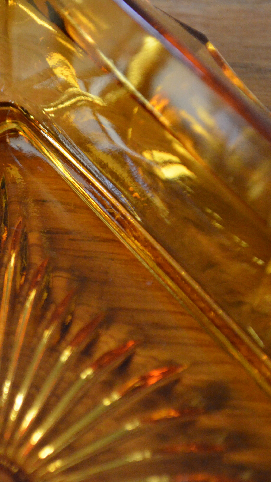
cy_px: 242
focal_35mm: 119
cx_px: 18
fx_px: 1520
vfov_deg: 18.0
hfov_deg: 10.1
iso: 3200
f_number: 5.6
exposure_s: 1/30
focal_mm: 50
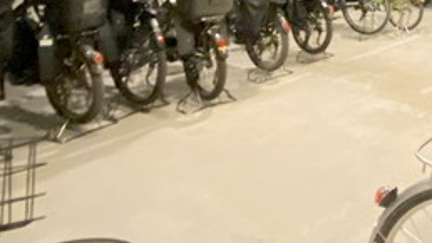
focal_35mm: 44
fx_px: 504
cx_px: 457
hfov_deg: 39.4
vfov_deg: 24.9
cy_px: -34
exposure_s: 1/17
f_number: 2.4
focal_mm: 1.54
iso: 2000
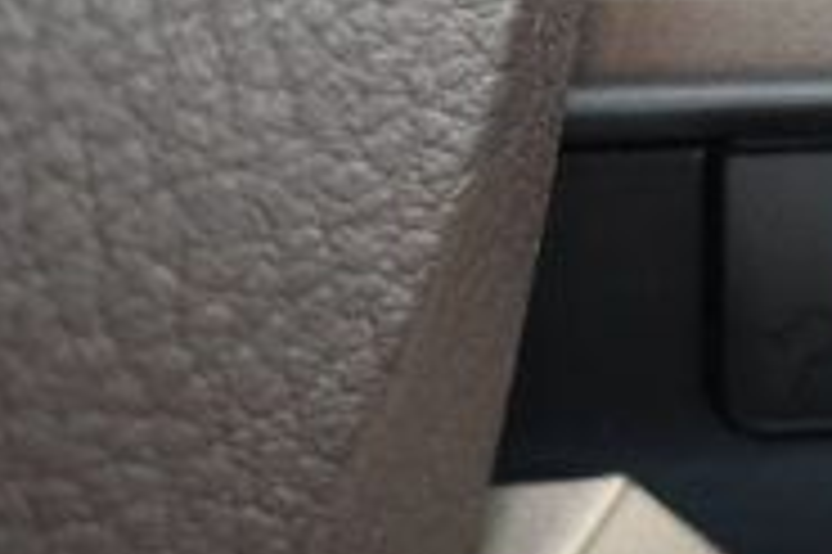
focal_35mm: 218
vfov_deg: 6.2
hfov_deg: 9.2
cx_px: 1250
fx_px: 5034
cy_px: -214
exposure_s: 1/250
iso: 800
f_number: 5
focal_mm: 42
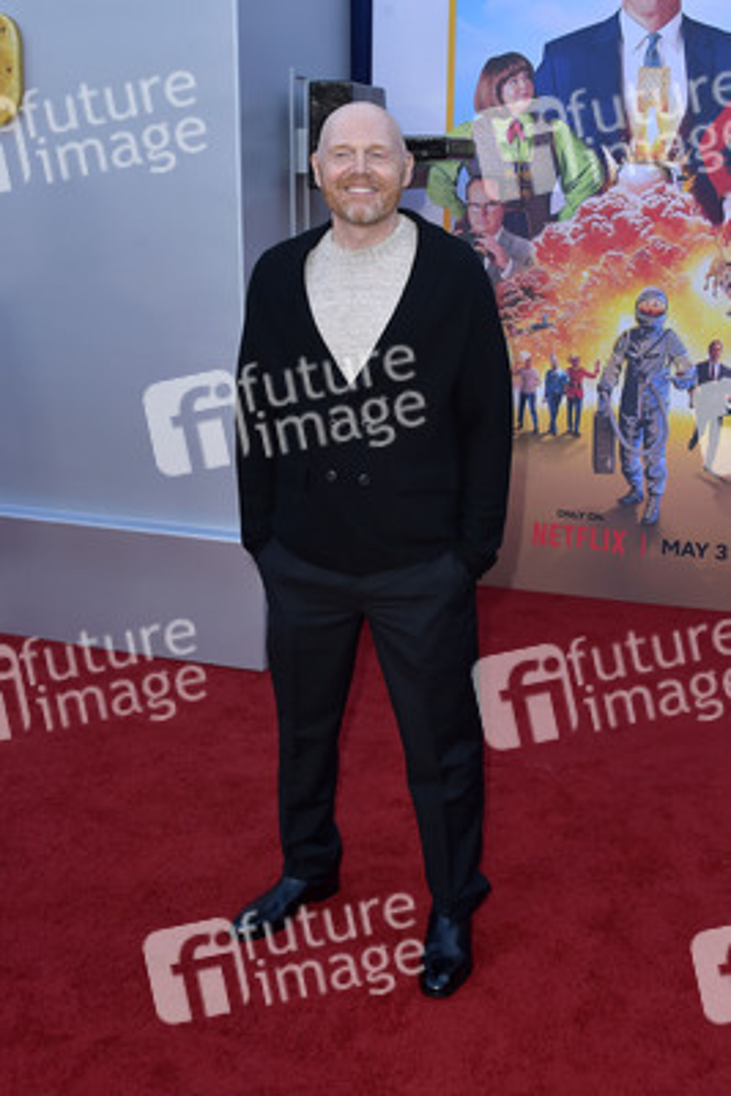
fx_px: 974
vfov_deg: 58.7
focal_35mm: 32
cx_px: 366
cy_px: 548
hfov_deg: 41.1
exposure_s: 1/250
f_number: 6.3
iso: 320
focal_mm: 32
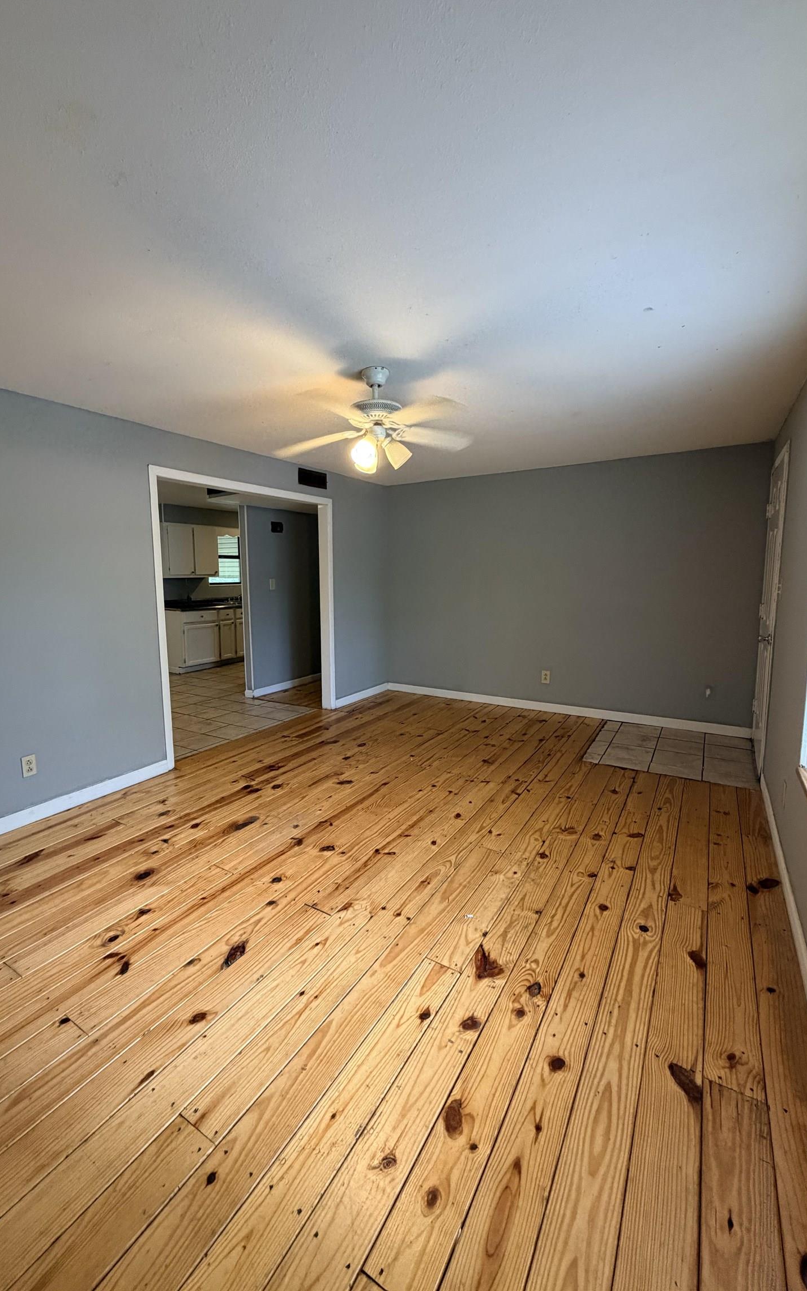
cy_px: 639
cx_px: 379
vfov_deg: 101.5
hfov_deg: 74.7
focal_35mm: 15
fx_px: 528
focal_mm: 2.22
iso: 250
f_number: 2.2
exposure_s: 1/60
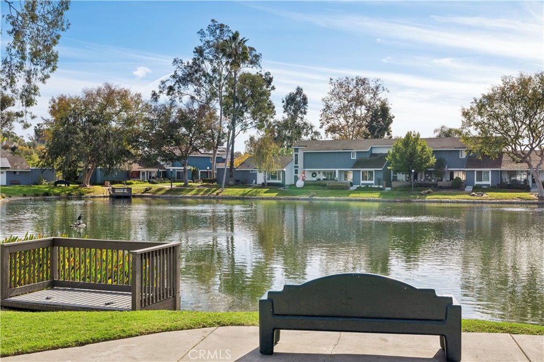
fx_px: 634
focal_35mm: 42
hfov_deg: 46.4
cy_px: 181
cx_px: 272
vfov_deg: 31.9
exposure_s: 1/160
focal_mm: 28
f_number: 9
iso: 80
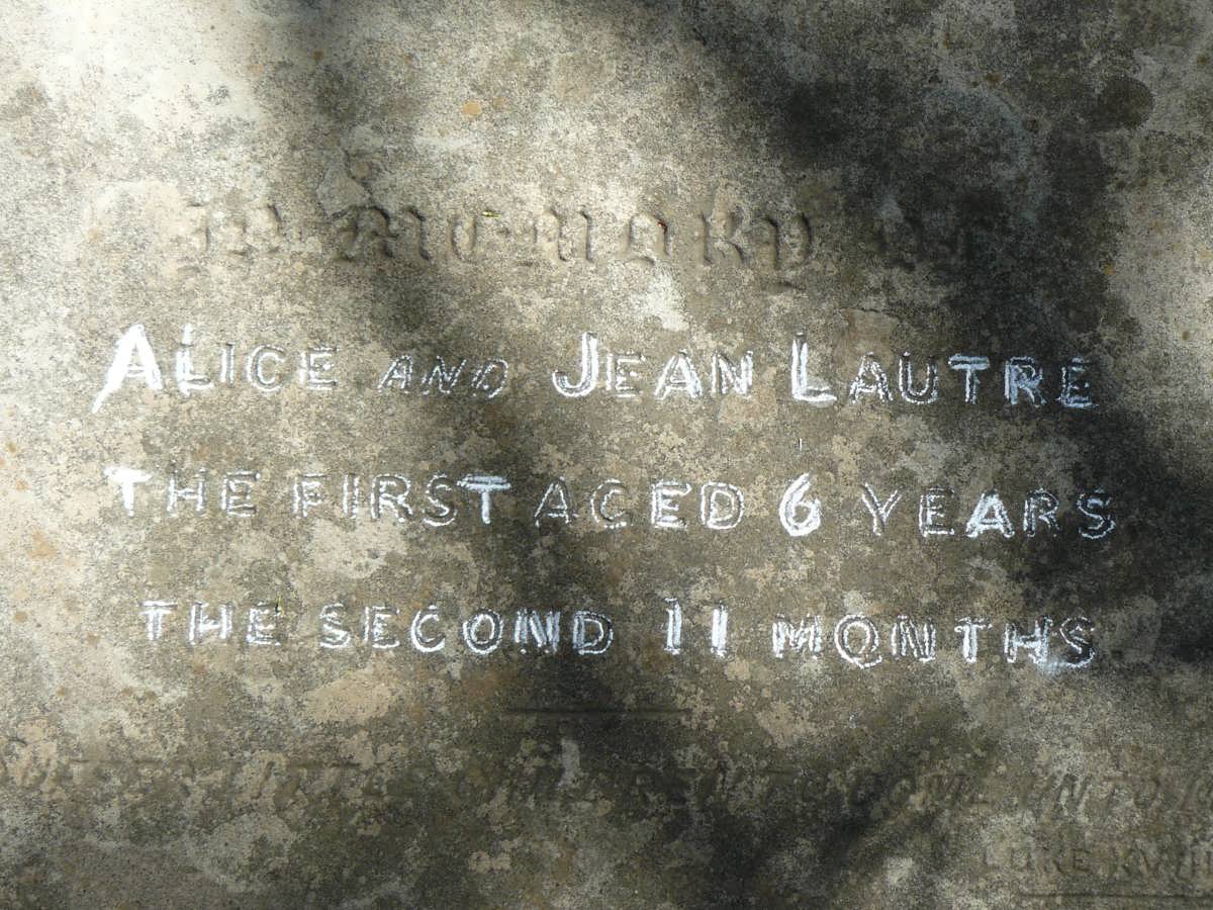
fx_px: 2313
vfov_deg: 22.3
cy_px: 455
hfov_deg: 29.4
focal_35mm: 66
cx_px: 606
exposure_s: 1/200
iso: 100
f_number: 4
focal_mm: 9.2
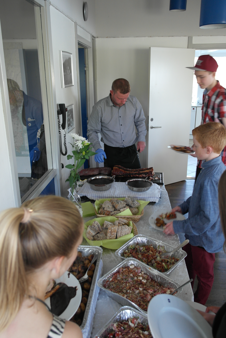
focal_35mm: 30
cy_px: 169
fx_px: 282
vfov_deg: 61.9
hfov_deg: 43.6
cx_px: 113
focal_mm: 20
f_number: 3.5
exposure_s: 1/25
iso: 400
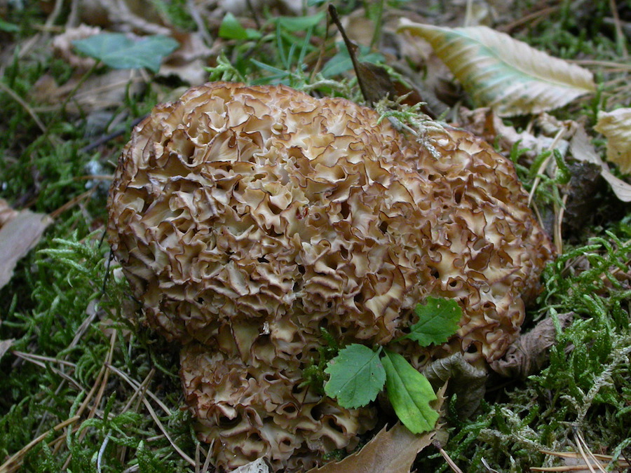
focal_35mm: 76
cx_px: 316
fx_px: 1385
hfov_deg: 25.7
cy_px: 236
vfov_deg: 19.4
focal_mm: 15.8
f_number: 3.4
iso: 200
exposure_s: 1/32.4
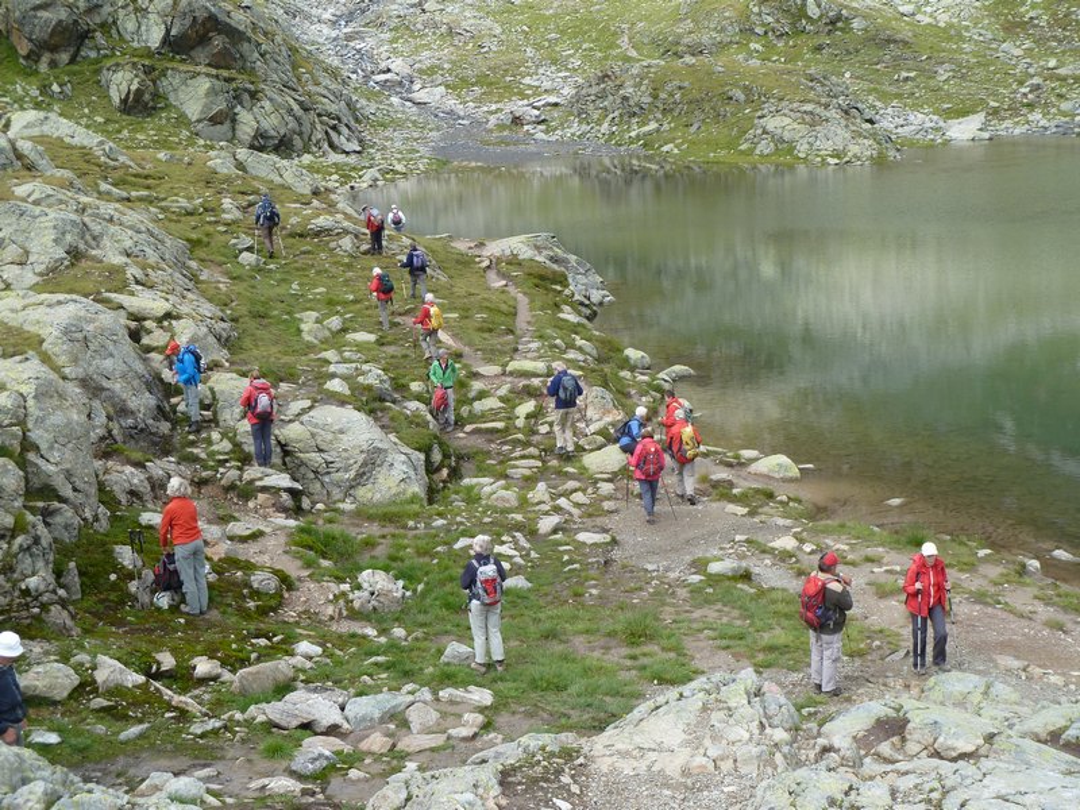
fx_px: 1498
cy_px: 405
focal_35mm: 48
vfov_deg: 30.3
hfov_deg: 39.7
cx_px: 540
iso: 80
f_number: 4
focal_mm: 7.9
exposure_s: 1/250
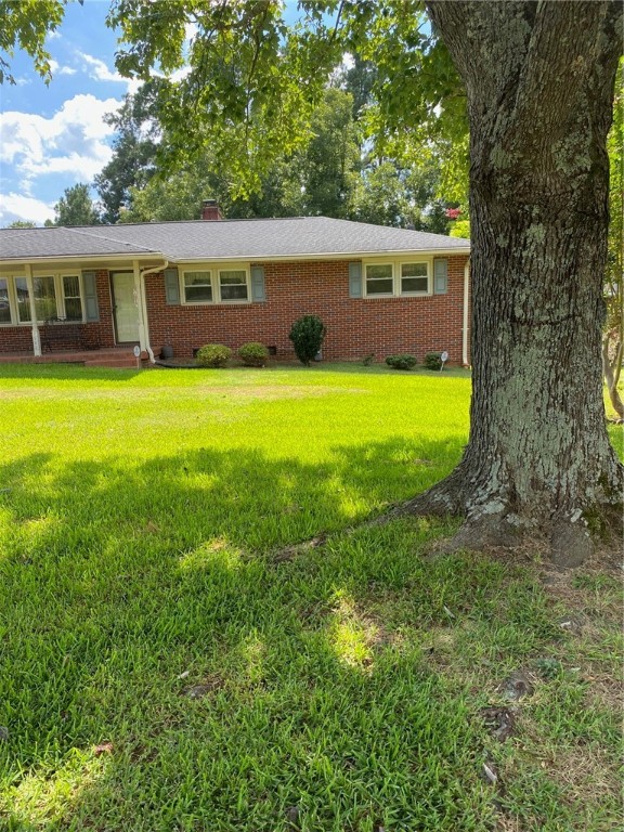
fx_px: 625
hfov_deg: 53.1
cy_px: 416
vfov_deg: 67.3
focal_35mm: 26
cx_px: 312
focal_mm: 4.25
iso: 32
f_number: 1.8
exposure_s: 1/681
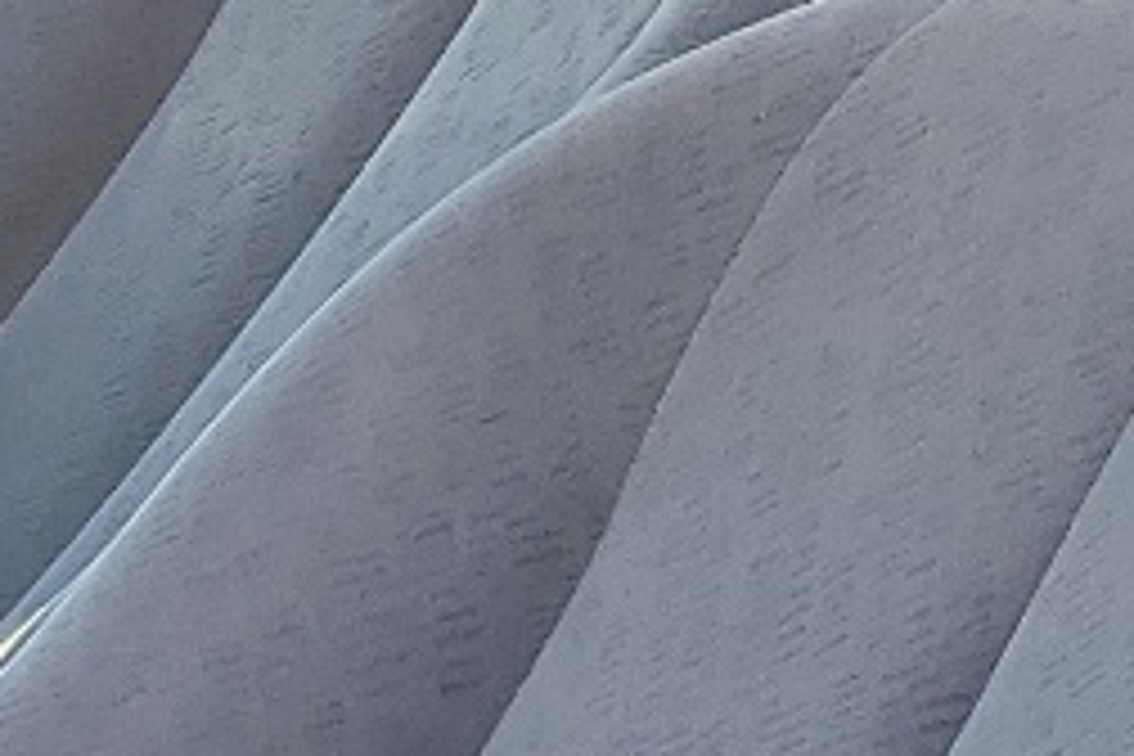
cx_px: -1845
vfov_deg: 7.7
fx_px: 5418
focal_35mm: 172
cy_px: 1494
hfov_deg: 10.0
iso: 50
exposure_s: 1/435
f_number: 1.5
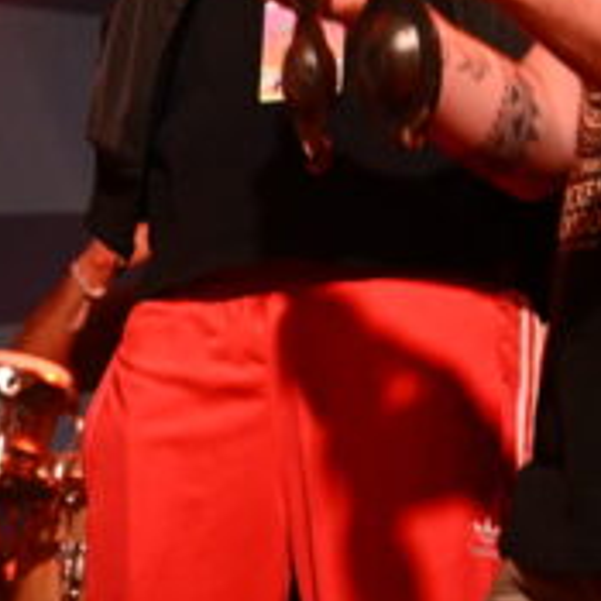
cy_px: -244
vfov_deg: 8.4
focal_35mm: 205
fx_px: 4027
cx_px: 299
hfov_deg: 8.5
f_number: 4
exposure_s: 1/125
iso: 3200
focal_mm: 55
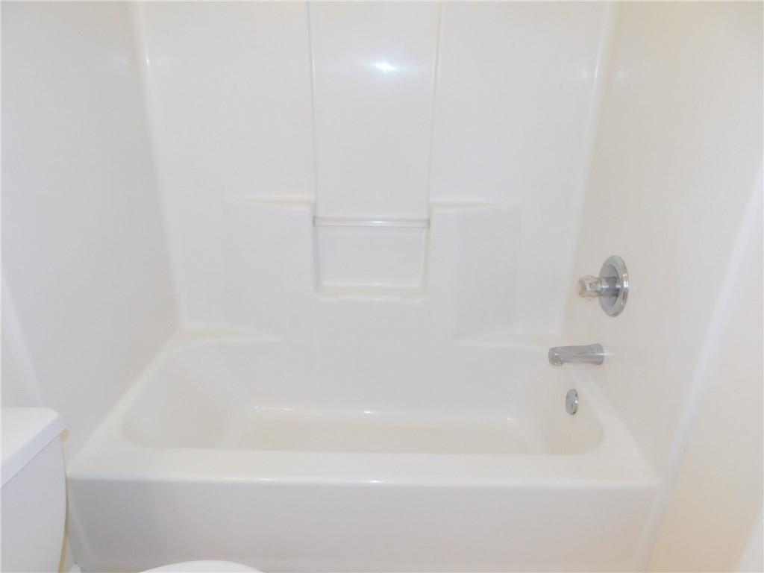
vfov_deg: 58.9
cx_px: 382
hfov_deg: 73.9
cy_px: 286
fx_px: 508
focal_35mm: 23
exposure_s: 1/30
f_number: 3
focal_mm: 4
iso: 200
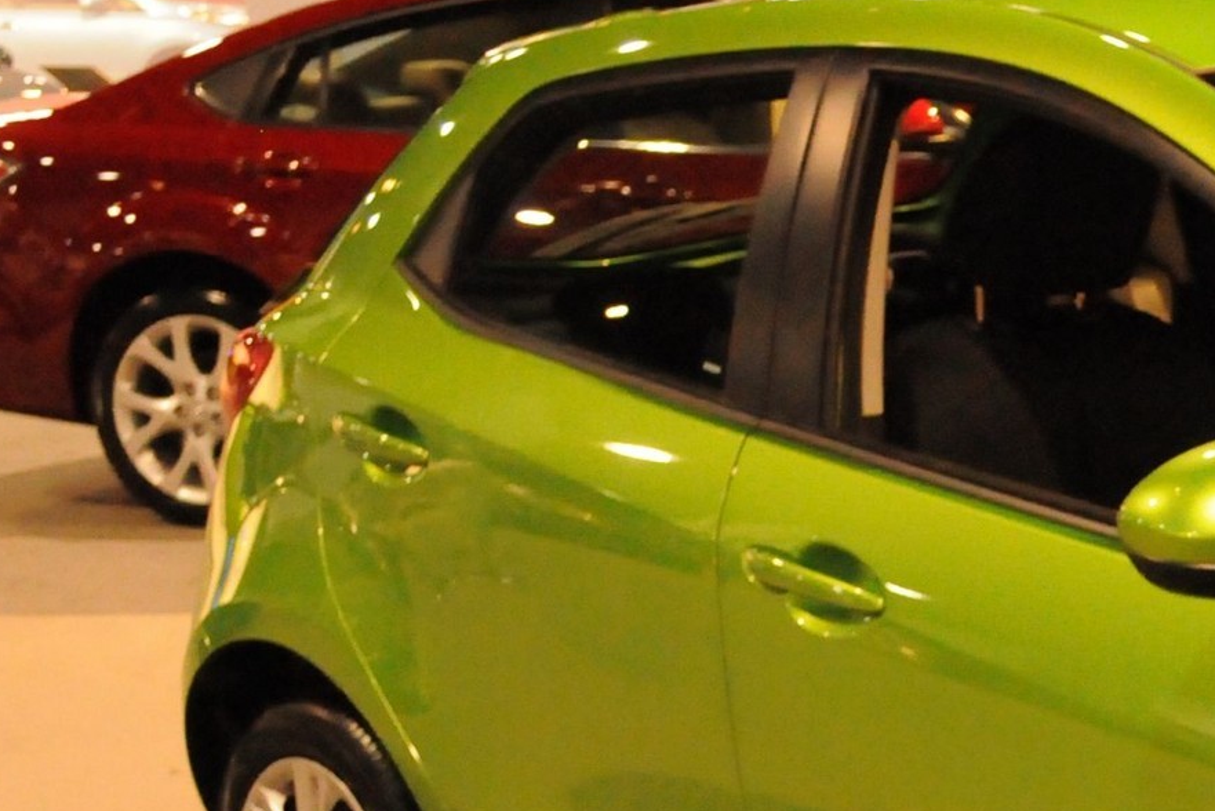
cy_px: 739
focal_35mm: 102
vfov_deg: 13.3
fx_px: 3443
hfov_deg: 18.4
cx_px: 1660
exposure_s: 1/160
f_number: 4.2
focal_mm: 24
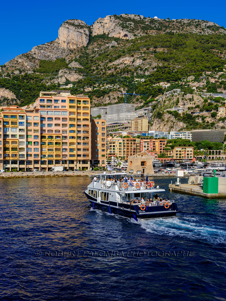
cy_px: 150
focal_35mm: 50
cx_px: 113
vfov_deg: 38.2
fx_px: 435
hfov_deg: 29.1
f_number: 11
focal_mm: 63
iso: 320
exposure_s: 1/640
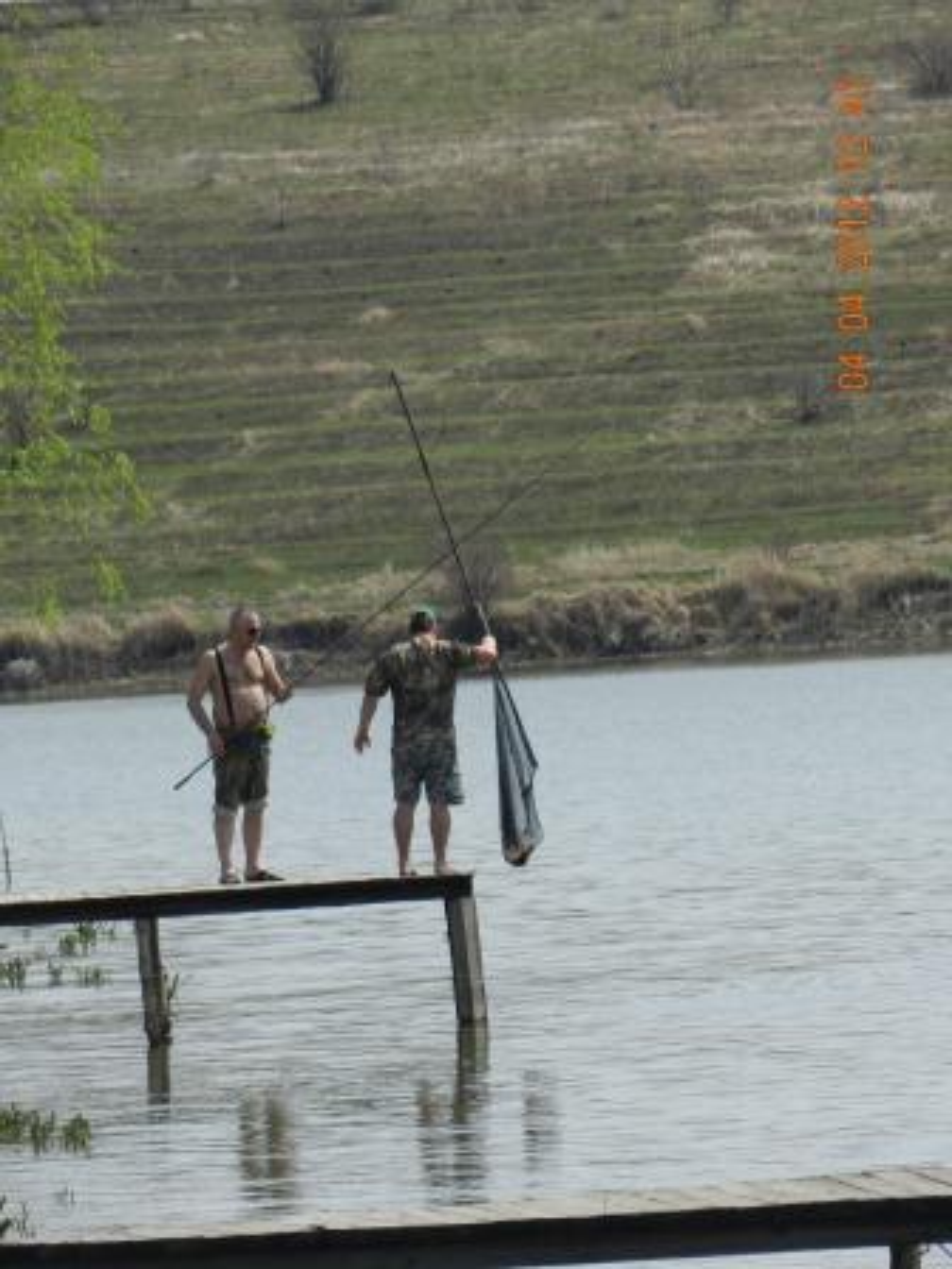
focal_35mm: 466
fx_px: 17088
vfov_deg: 4.3
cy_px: 634
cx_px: 476
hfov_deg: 3.2
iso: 160
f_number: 5.7
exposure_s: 1/800
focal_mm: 82.9
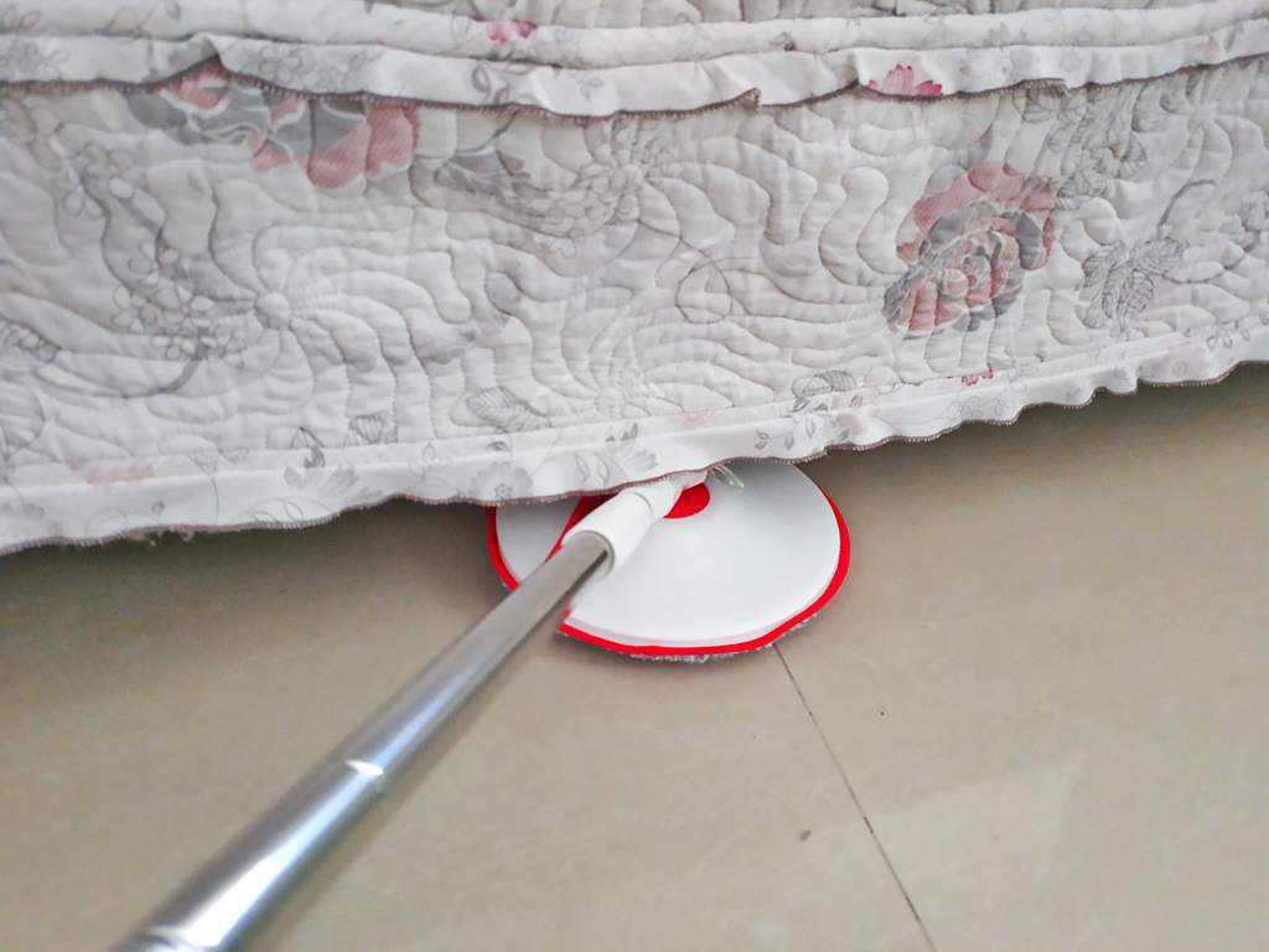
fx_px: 1173
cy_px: 476
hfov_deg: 56.8
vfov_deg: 44.2
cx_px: 634
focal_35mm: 32
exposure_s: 1/17
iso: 761
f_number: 2
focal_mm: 4.5
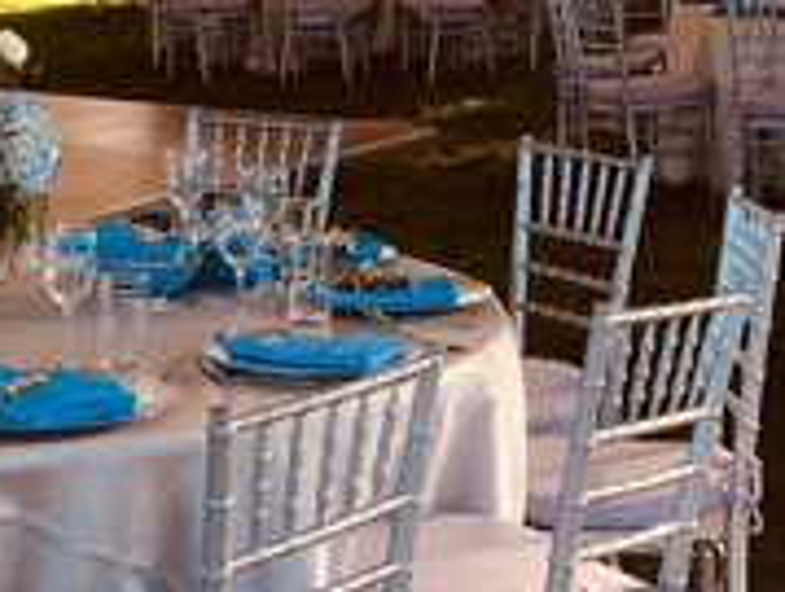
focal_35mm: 97
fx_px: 2204
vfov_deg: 14.9
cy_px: -66
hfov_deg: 20.2
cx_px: 430
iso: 25
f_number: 2.2
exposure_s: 1/252
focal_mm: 4.15
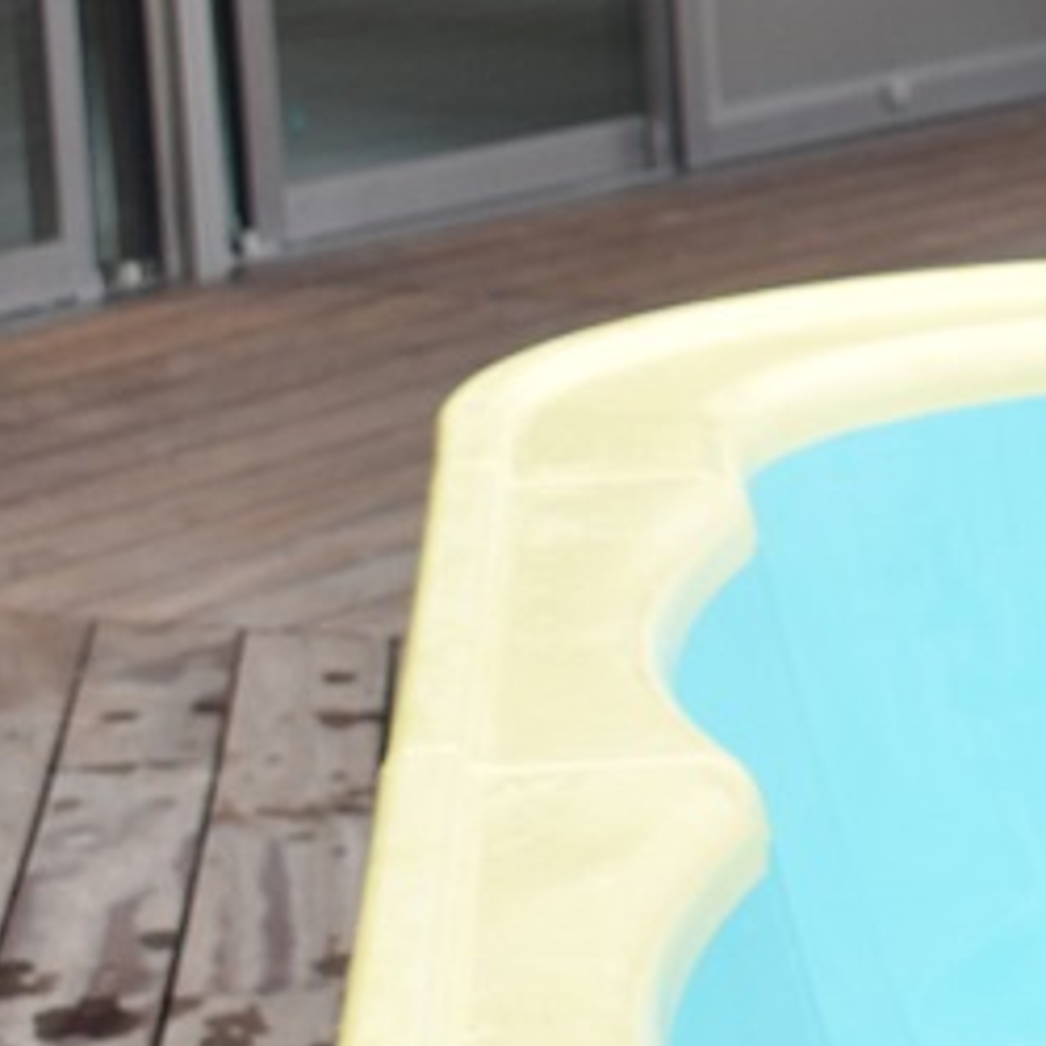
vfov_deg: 8.0
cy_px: 364
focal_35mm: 220
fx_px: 7521
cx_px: 2776
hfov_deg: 7.3
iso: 200
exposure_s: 1/250
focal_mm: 32
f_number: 7.1
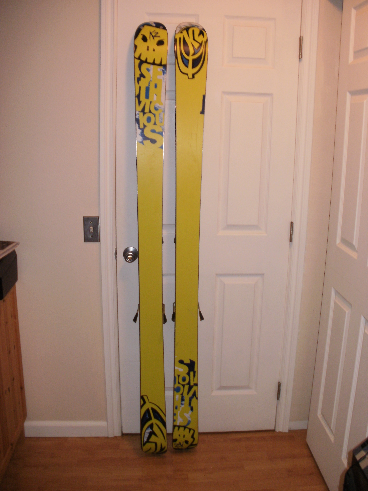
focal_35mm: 36
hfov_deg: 39.7
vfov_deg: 51.4
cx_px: 184
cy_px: 246
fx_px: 510
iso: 125
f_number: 3.5
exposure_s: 1/30
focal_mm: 6.3
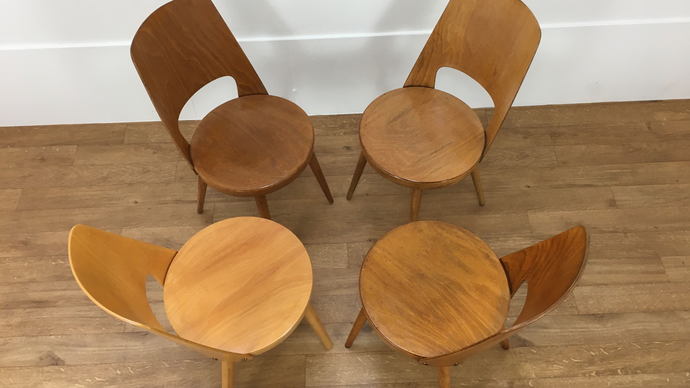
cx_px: 342
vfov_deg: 36.6
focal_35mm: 32
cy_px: 169
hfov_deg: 61.0
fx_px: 585
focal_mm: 4.15
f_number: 2.2
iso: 40
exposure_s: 1/33
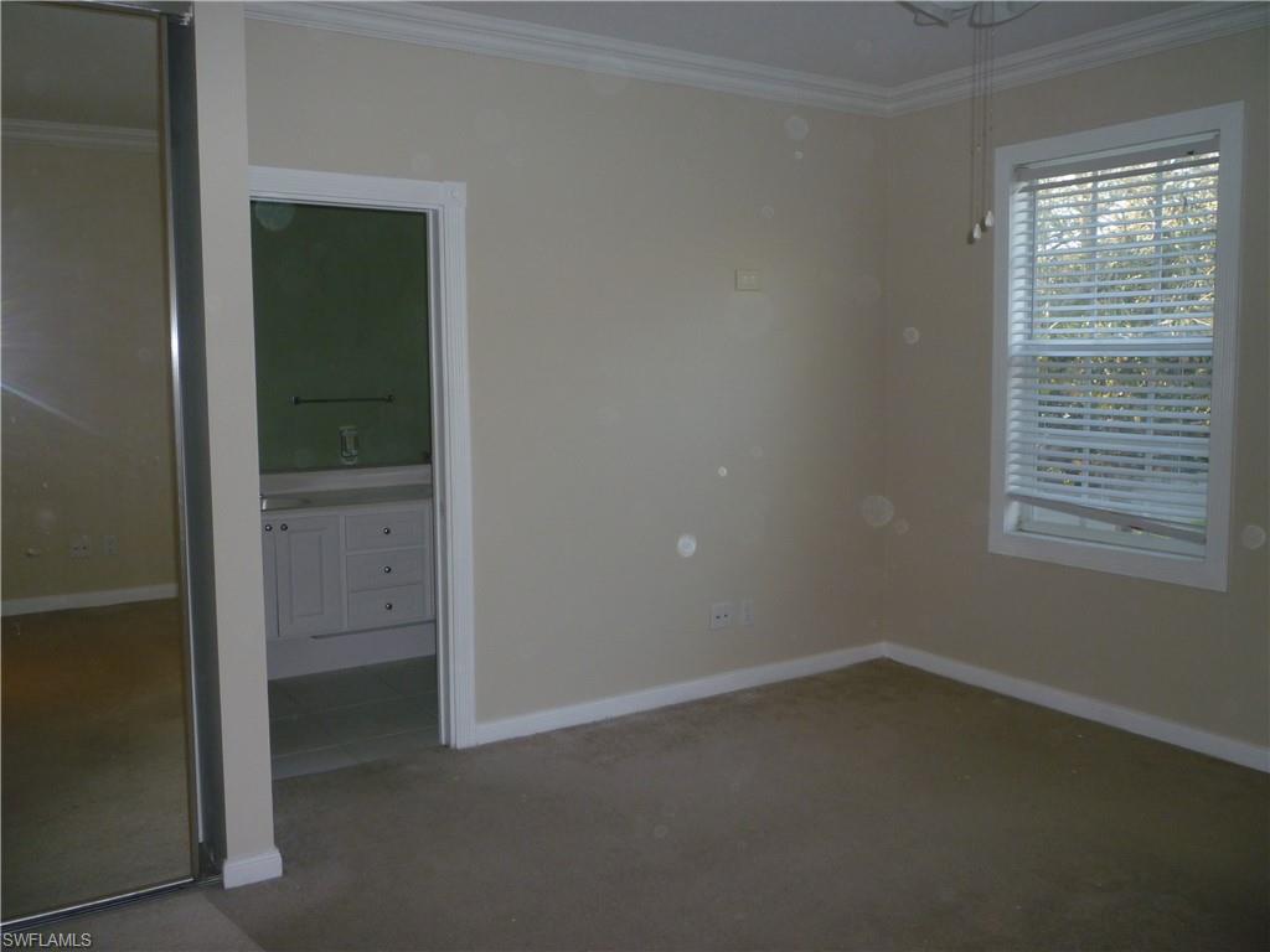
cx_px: 635
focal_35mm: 29
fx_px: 1064
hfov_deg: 61.7
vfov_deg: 48.2
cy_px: 476
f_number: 3.3
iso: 160
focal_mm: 5.2
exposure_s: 1/60
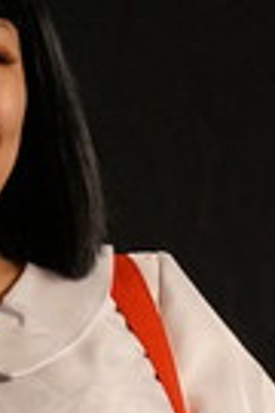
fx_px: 2544
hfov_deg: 6.2
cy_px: 850
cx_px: 267
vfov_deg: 8.7
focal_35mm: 222
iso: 3200
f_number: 2.8
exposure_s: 1/1000
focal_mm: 47
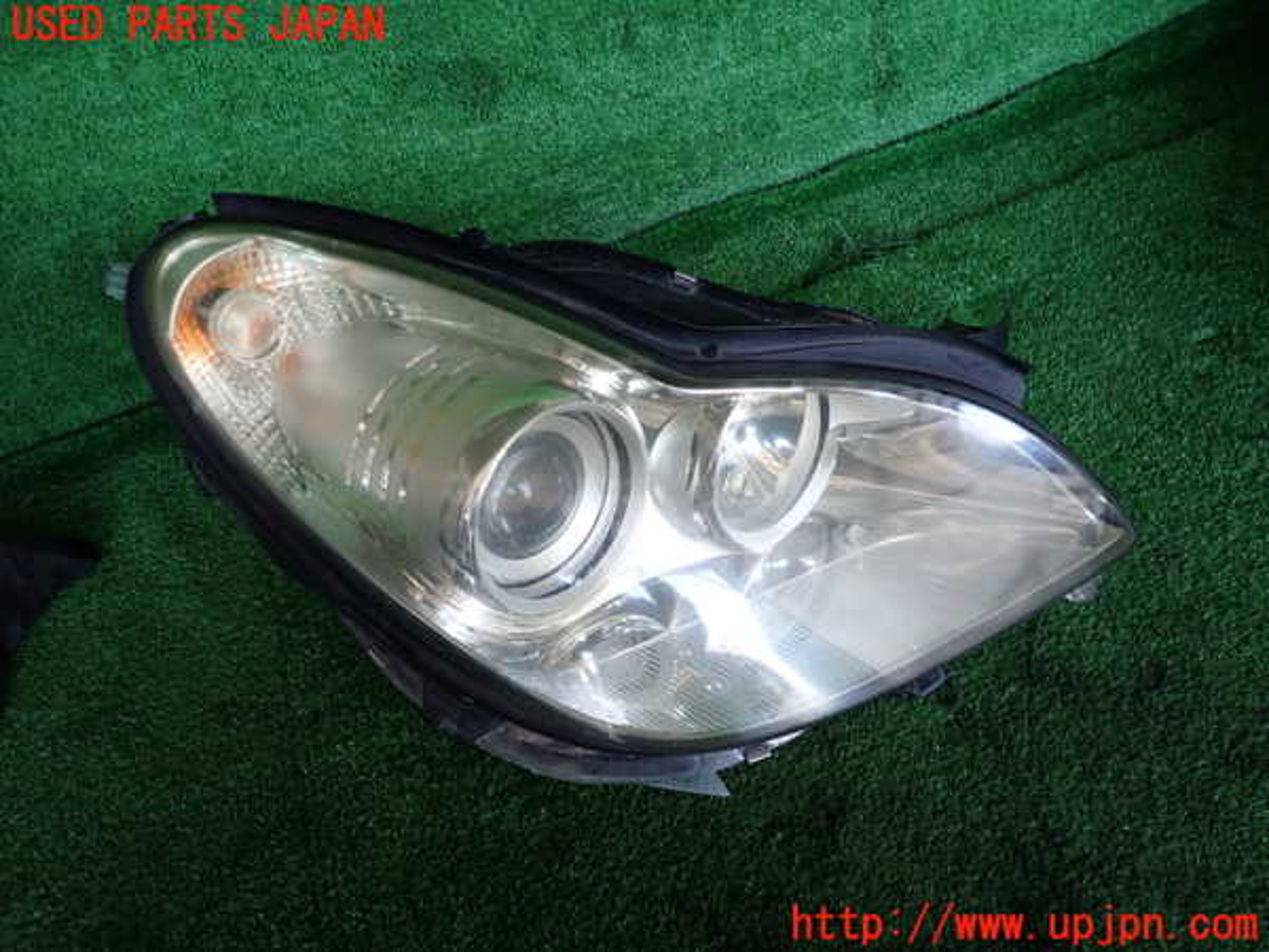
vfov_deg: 54.9
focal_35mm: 25
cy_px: 476
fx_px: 916
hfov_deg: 69.4
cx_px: 634
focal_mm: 4.5
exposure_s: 1/60
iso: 160
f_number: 2
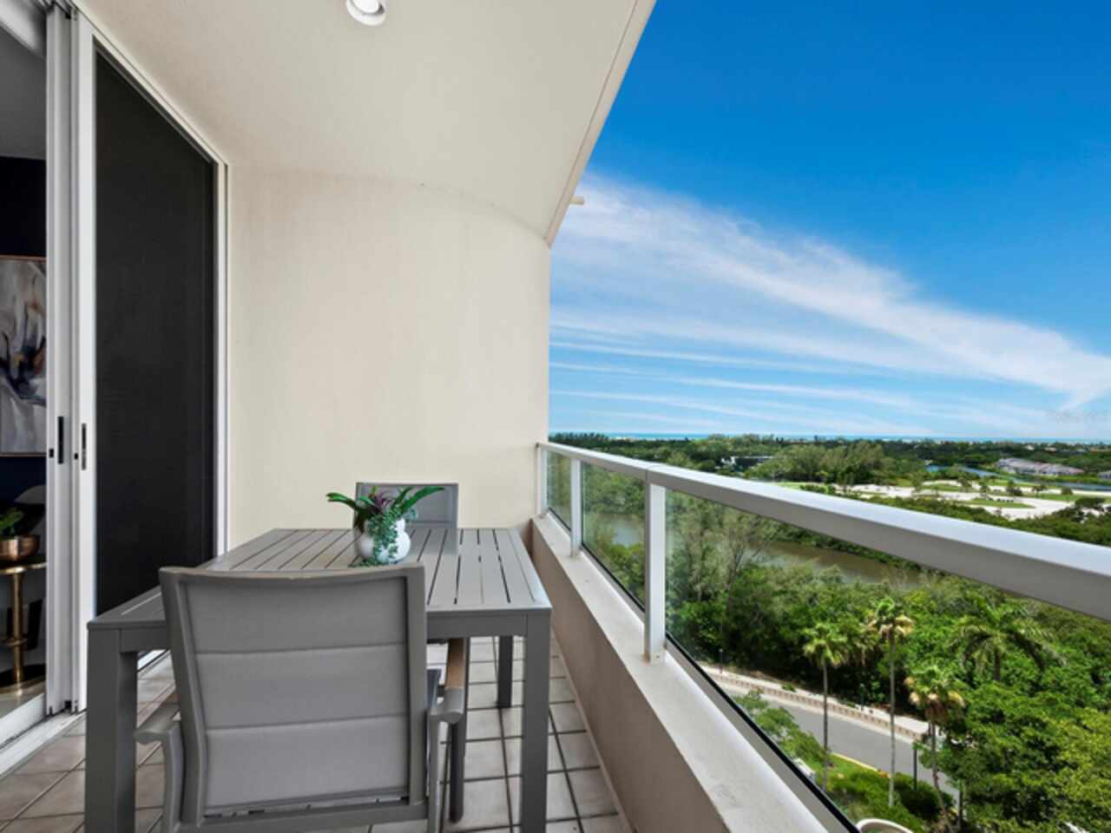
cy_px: 416
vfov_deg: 85.7
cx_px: 556
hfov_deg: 102.1
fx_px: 449
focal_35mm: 14
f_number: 11
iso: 400
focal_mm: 7
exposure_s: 1/80
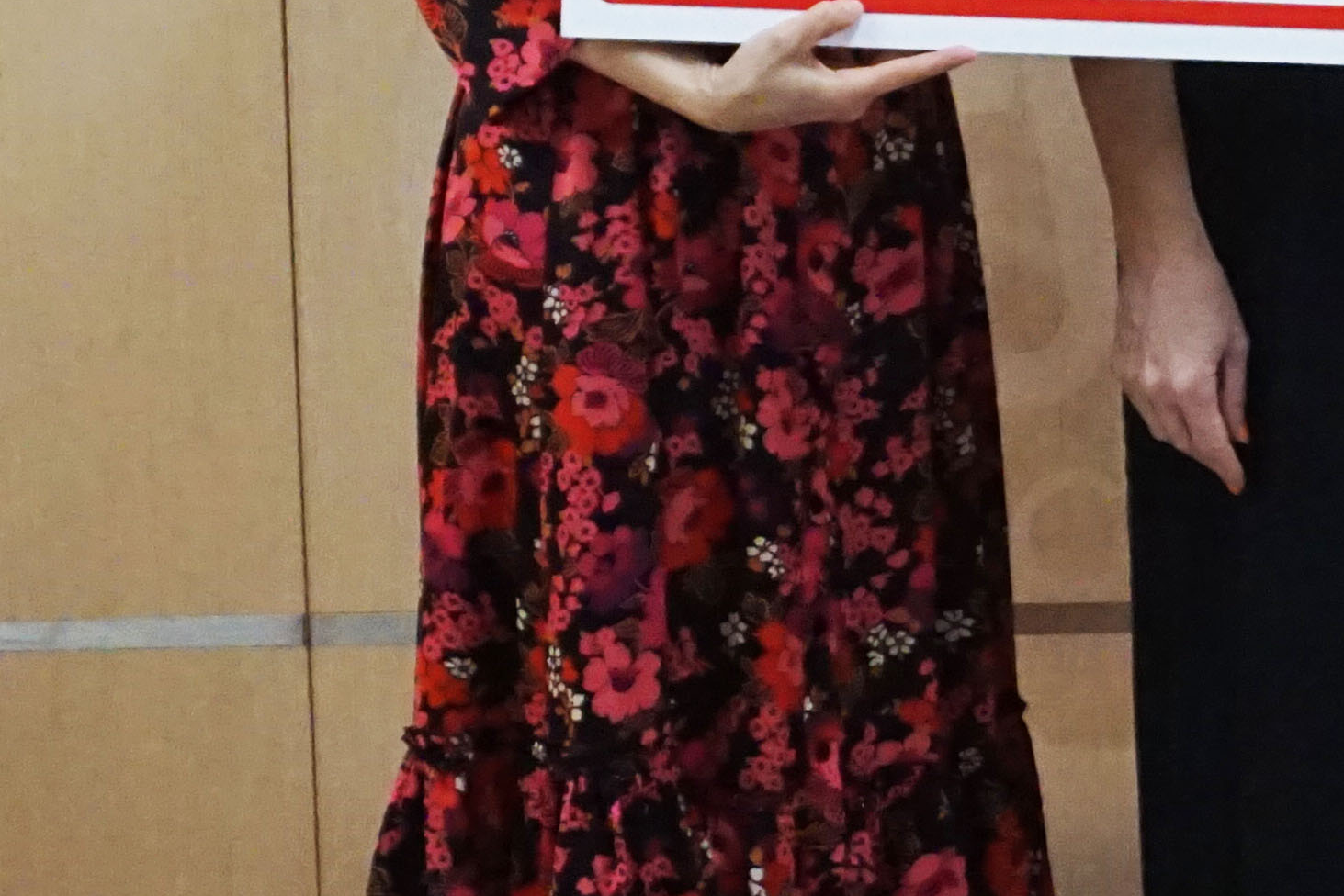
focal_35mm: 123
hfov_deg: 15.6
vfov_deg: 11.0
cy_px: -152
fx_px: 4593
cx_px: 1867
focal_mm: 20
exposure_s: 1/160
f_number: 4
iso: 3200
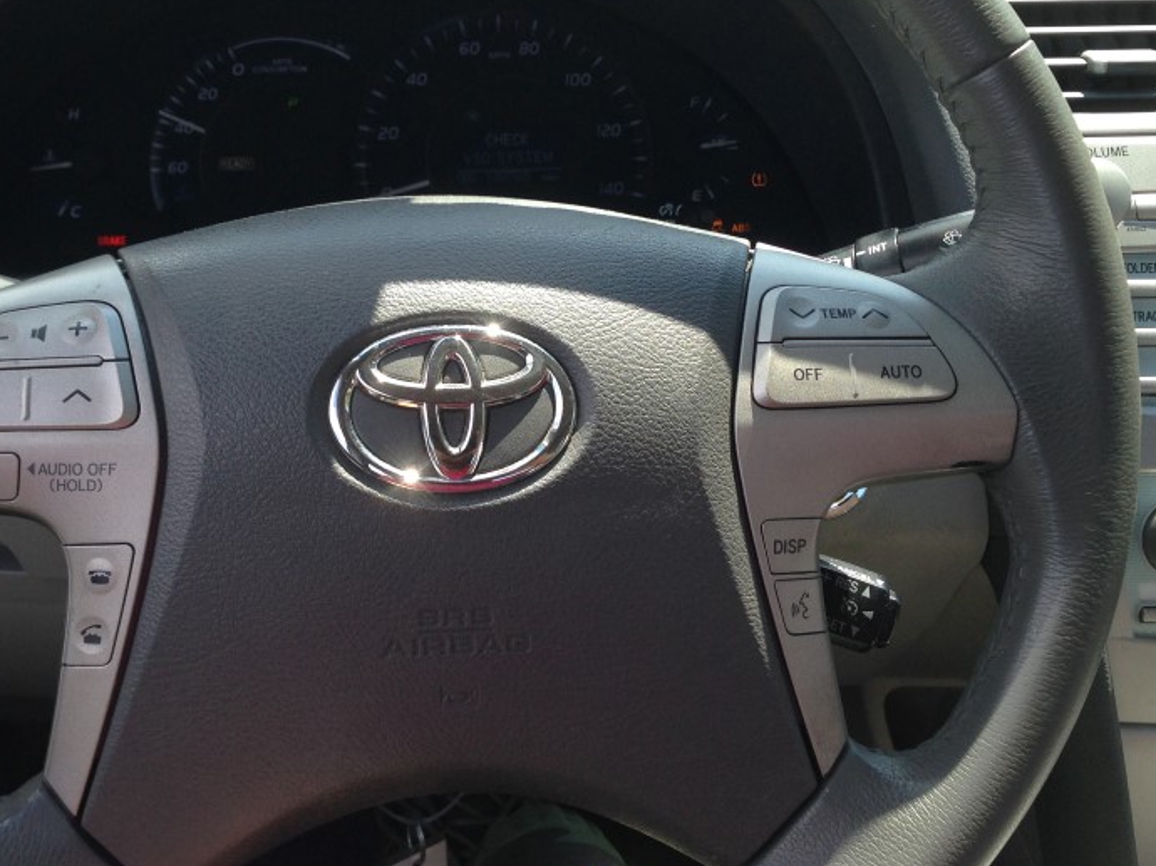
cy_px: 300
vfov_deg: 29.5
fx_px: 1636
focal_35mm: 49
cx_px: 494
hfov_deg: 38.8
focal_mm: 4.12
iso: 50
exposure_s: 1/266
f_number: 2.4
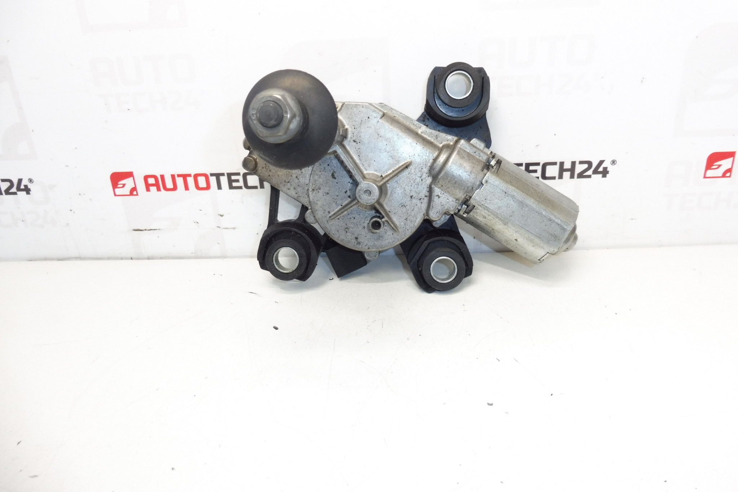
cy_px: 221
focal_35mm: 25
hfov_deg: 71.5
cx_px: 369
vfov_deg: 51.2
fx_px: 512
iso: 200
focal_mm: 4.3
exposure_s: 1/60
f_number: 3.5
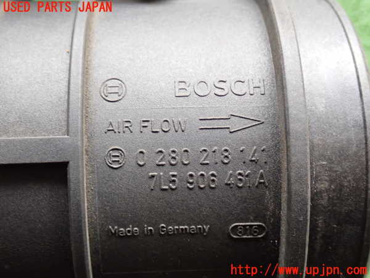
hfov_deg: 40.4
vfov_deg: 30.9
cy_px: 139
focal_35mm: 47
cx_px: 185
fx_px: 502
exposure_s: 1/50
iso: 400
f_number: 3.1
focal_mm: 8.4
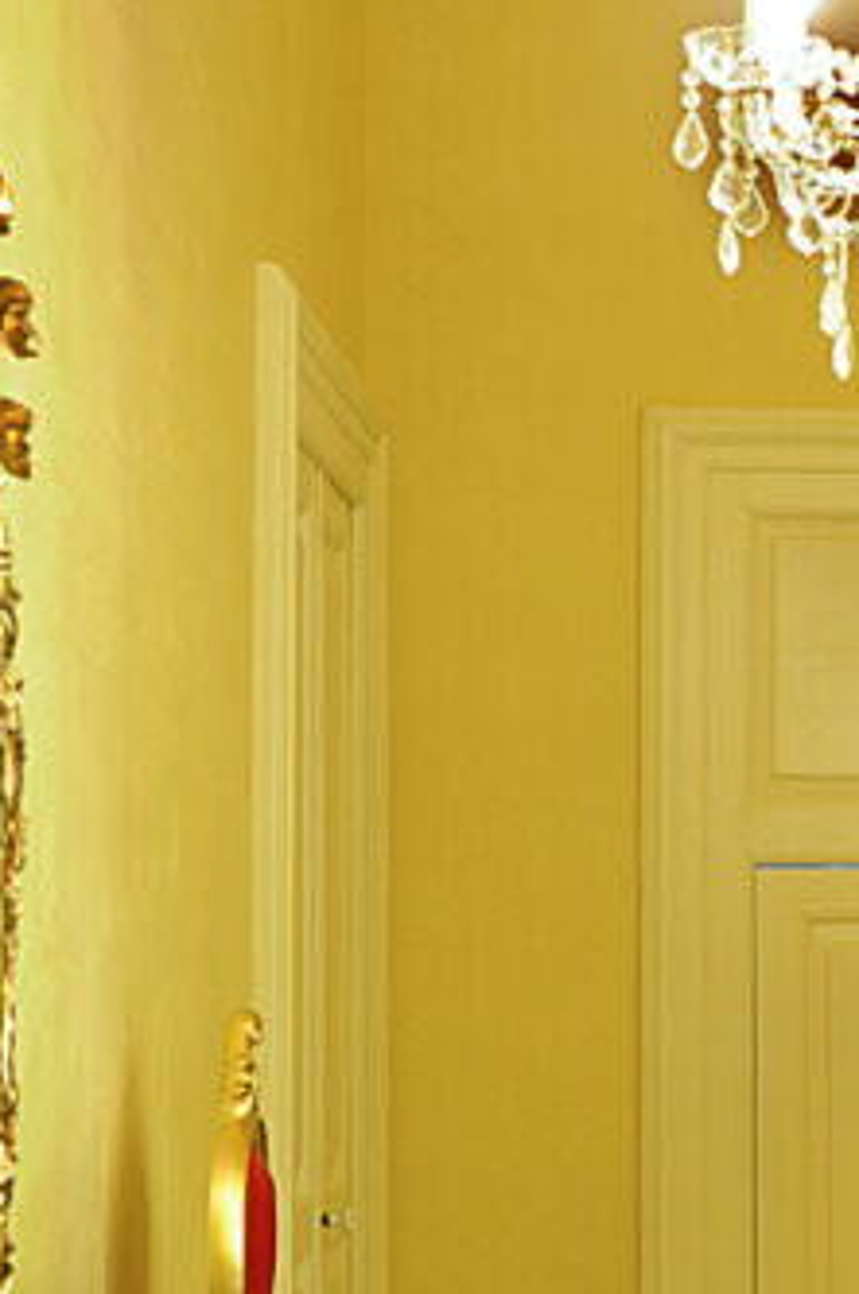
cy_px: 802
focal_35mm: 111
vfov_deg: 18.4
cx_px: 1267
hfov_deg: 11.8
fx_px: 3985
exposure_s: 1/30
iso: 400
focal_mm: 24
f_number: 3.2
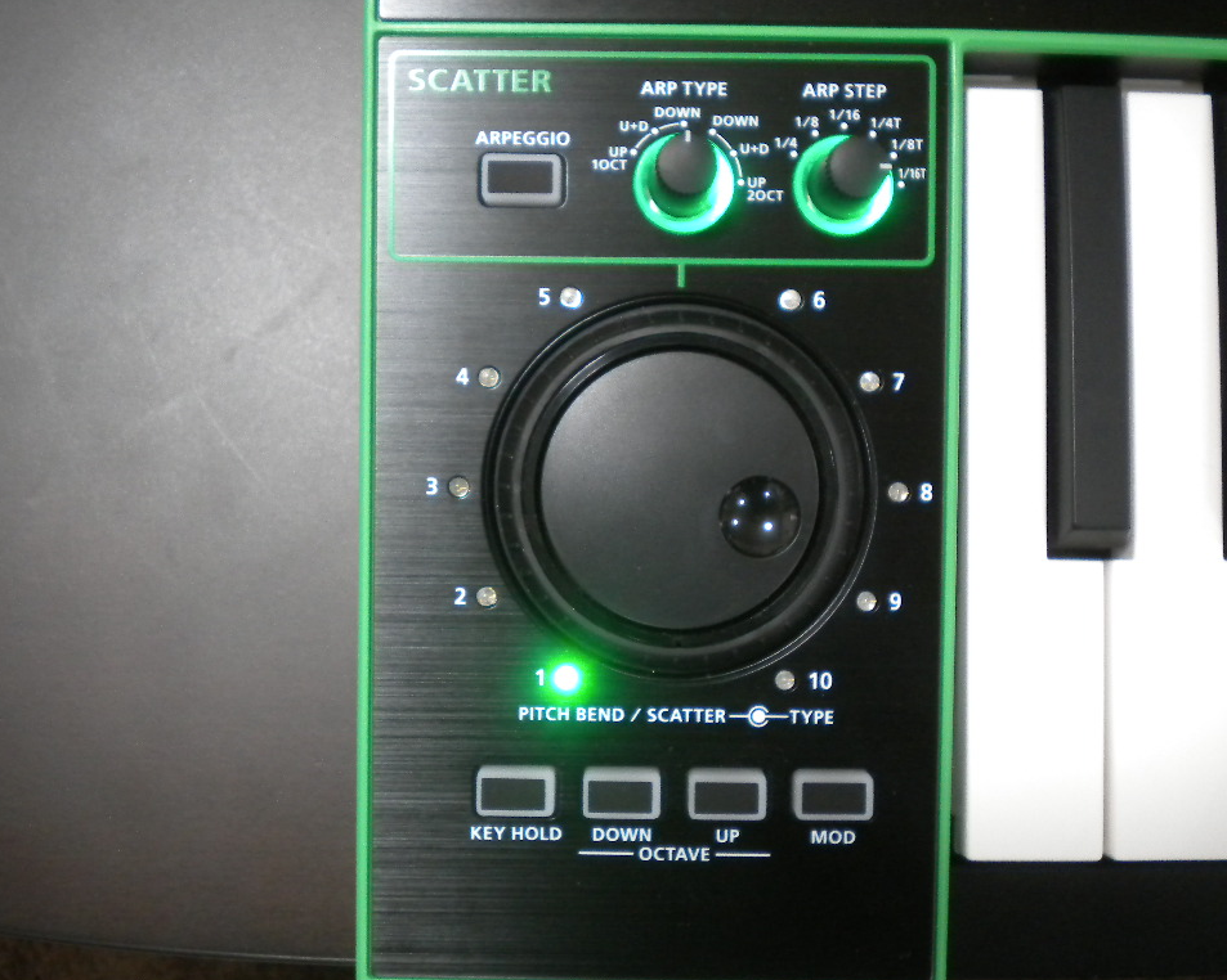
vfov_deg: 34.9
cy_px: 491
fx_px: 1561
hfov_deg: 42.9
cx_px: 630
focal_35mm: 43
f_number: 3.5
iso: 400
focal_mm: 7.4
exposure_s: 1/14
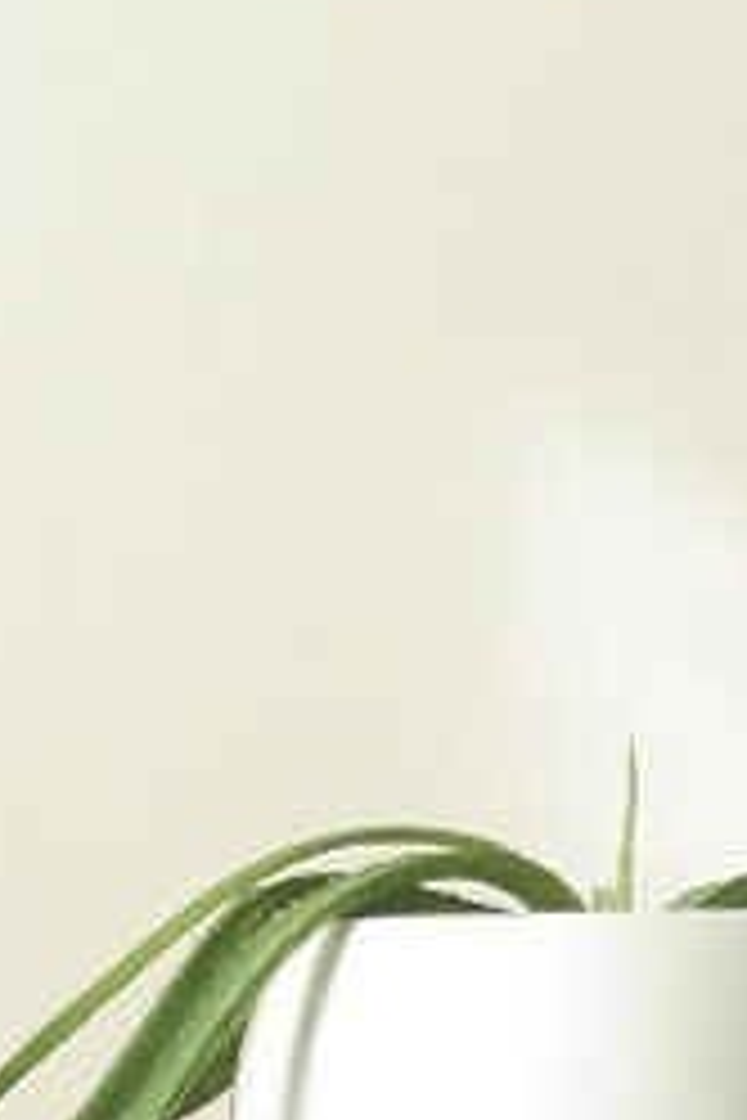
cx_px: -1040
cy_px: 3468
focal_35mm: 299
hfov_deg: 4.5
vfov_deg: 6.3
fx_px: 9306
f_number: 5.6
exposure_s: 1/50
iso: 1600
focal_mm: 28
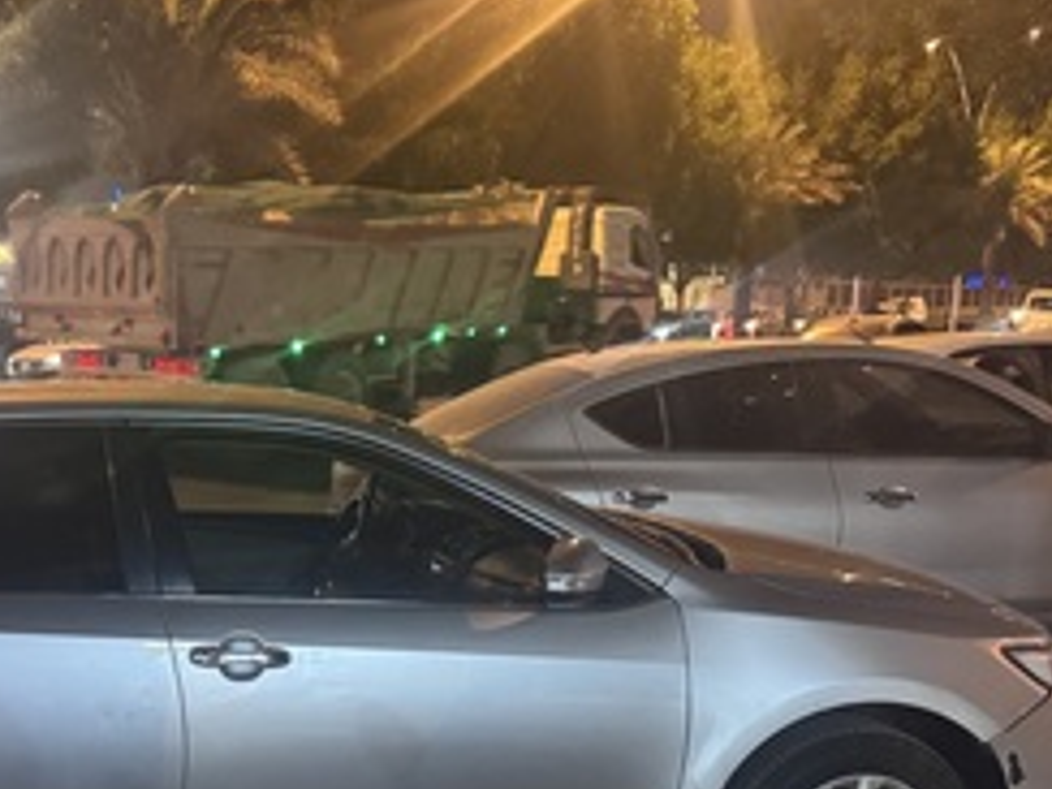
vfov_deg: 31.4
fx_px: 1368
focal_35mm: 45
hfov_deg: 40.1
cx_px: 183
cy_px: 623
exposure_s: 1/40
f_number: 1.78
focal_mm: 6.76
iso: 800
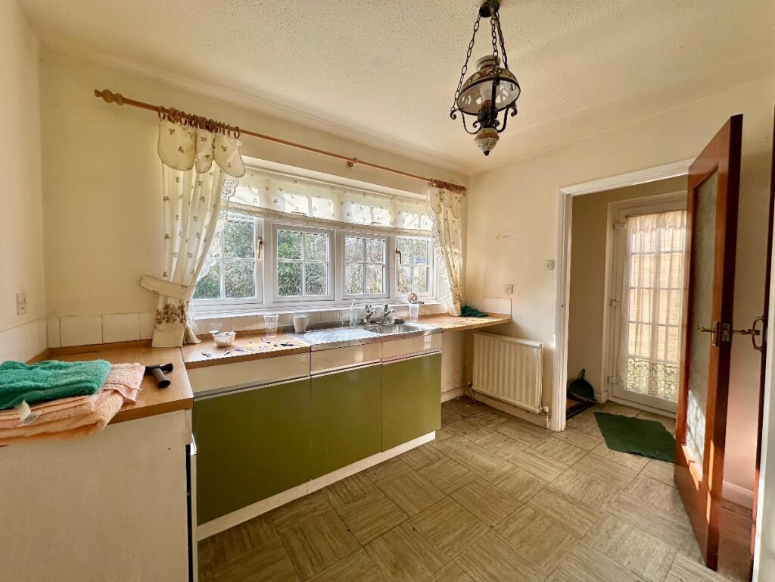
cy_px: 291
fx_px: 313
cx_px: 388
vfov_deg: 85.7
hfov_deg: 102.1
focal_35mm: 14
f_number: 2.2
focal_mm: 2.22
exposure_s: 1/107
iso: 40
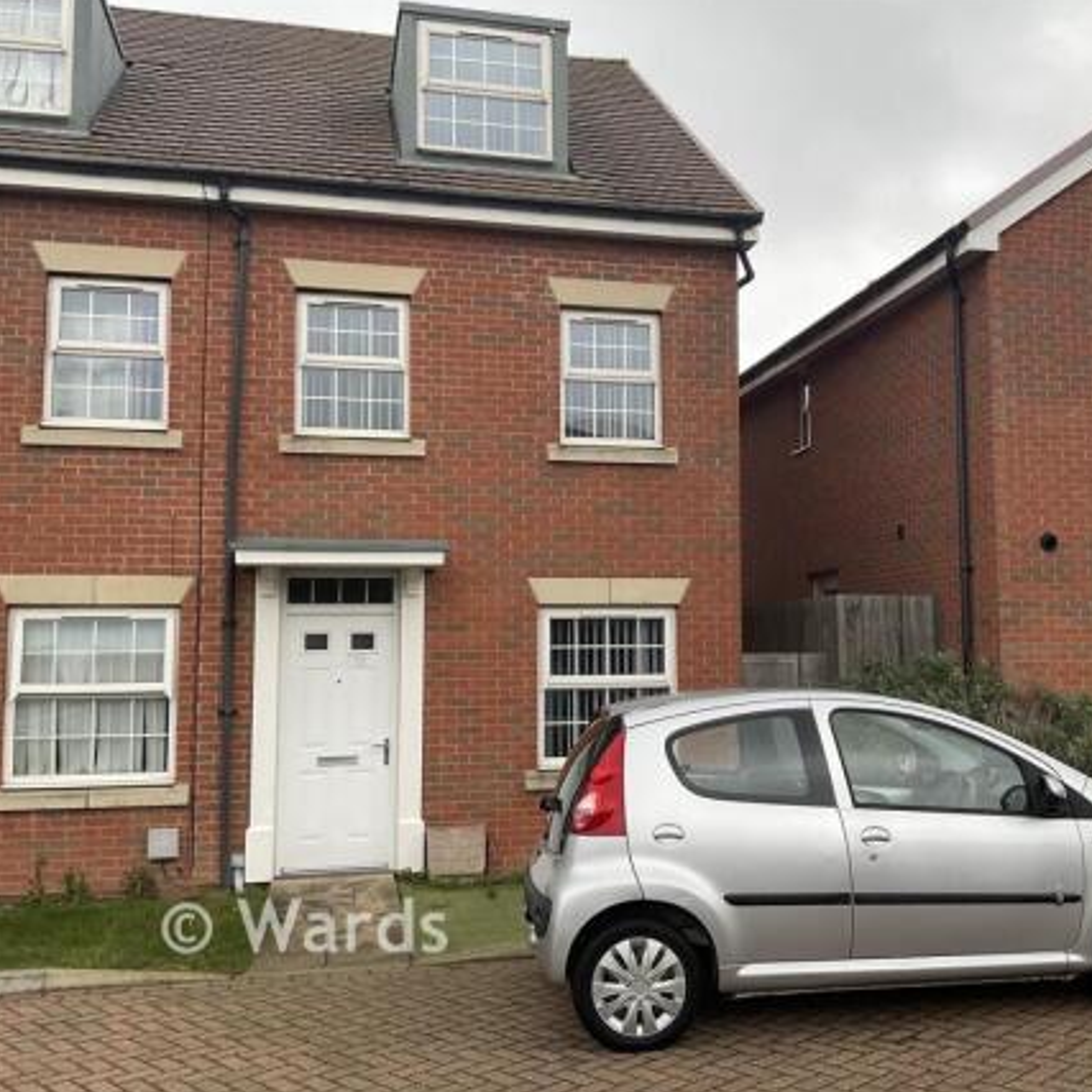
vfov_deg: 47.2
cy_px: 546
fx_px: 1249
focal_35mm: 35
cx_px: 643
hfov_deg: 47.0
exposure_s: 1/122
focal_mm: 3
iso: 32
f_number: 1.8
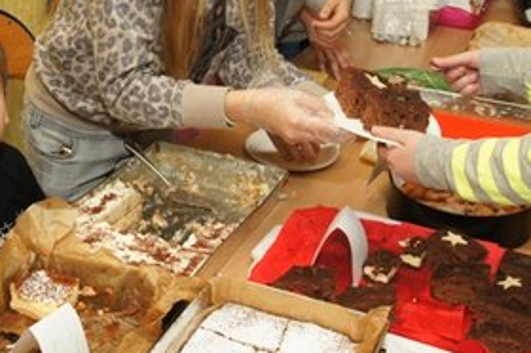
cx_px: 209
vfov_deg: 22.4
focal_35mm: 59
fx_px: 872
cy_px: 51
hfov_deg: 33.8
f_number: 5.6
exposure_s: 1/60
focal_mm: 17
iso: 400
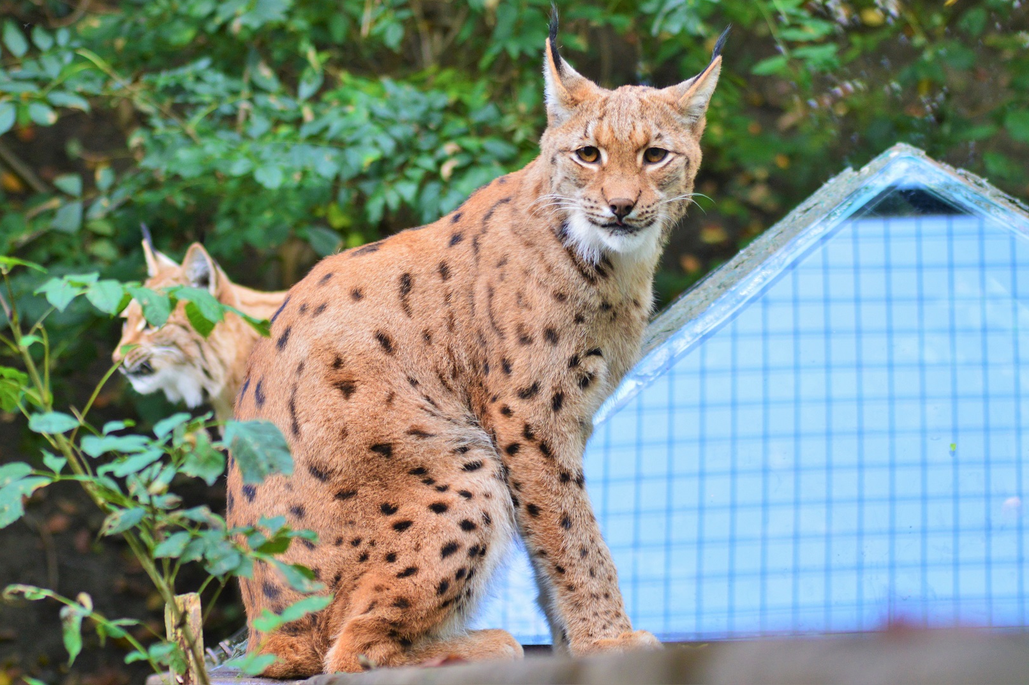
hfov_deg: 13.6
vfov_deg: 9.1
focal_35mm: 151
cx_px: 517
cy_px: 341
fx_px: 4313
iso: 800
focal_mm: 100
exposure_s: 1/125
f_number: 4.5
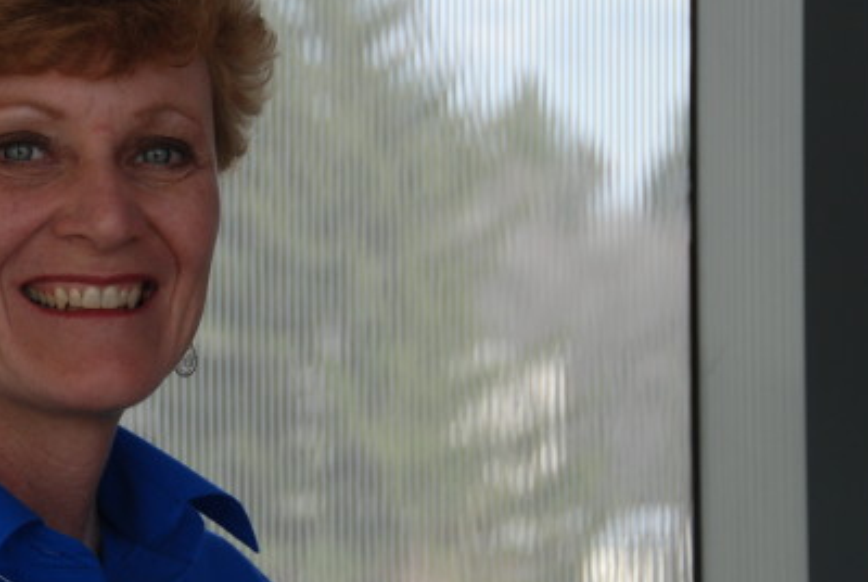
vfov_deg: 7.5
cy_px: 276
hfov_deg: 11.1
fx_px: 4443
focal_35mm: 184
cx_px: 56
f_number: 5
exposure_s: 1/250
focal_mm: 62
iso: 200
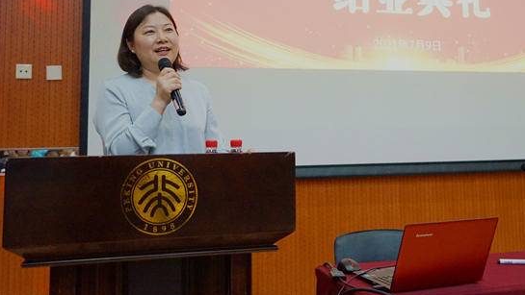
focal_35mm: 39
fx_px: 543
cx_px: 273
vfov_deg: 30.0
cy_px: 77
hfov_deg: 51.6
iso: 5000
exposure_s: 1/160
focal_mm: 29
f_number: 4
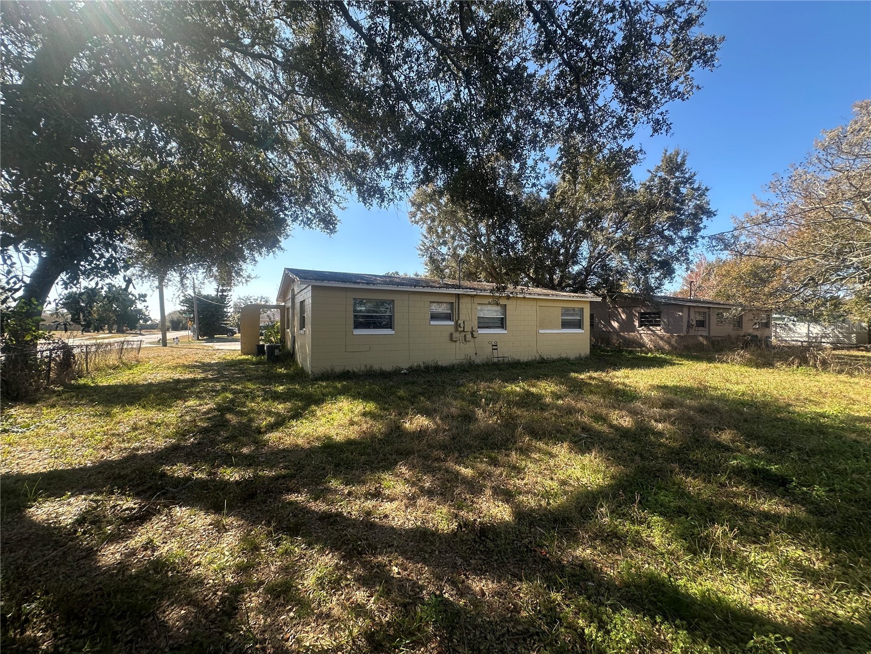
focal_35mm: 14
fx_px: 352
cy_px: 327
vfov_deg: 85.7
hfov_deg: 102.1
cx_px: 436
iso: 40
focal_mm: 2.22
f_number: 2.2
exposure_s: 1/493
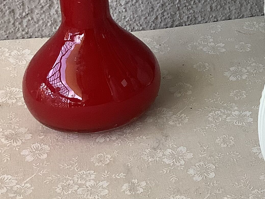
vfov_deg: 15.0
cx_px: 358
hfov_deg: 18.6
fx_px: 742
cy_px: -4
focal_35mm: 97
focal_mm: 3.3
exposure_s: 1/100
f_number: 2.4
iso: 80
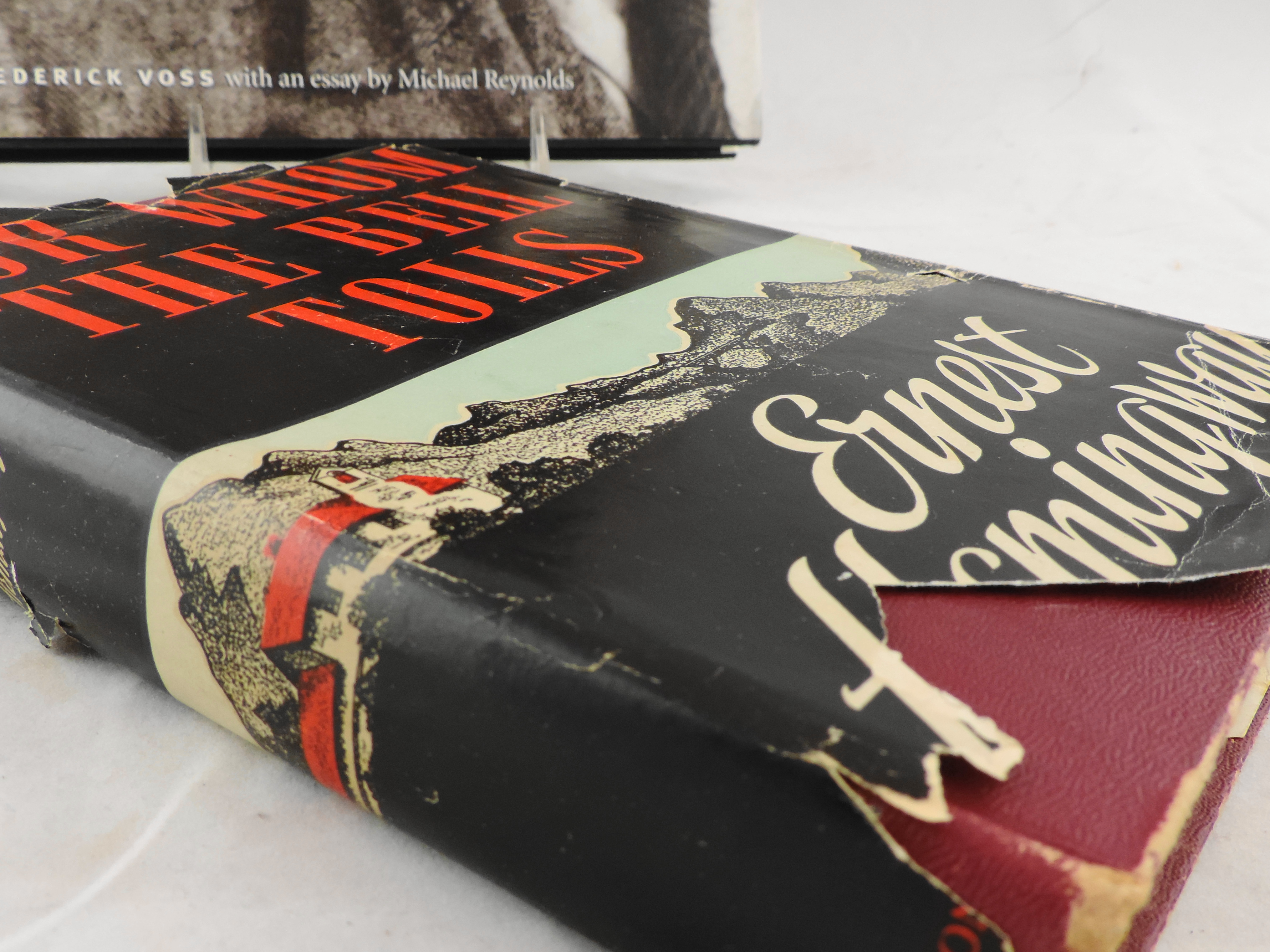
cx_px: 612
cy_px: 616
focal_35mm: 33
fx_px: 1211
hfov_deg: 55.3
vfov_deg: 42.5
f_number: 3.3
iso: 180
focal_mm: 4.3
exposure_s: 1/30
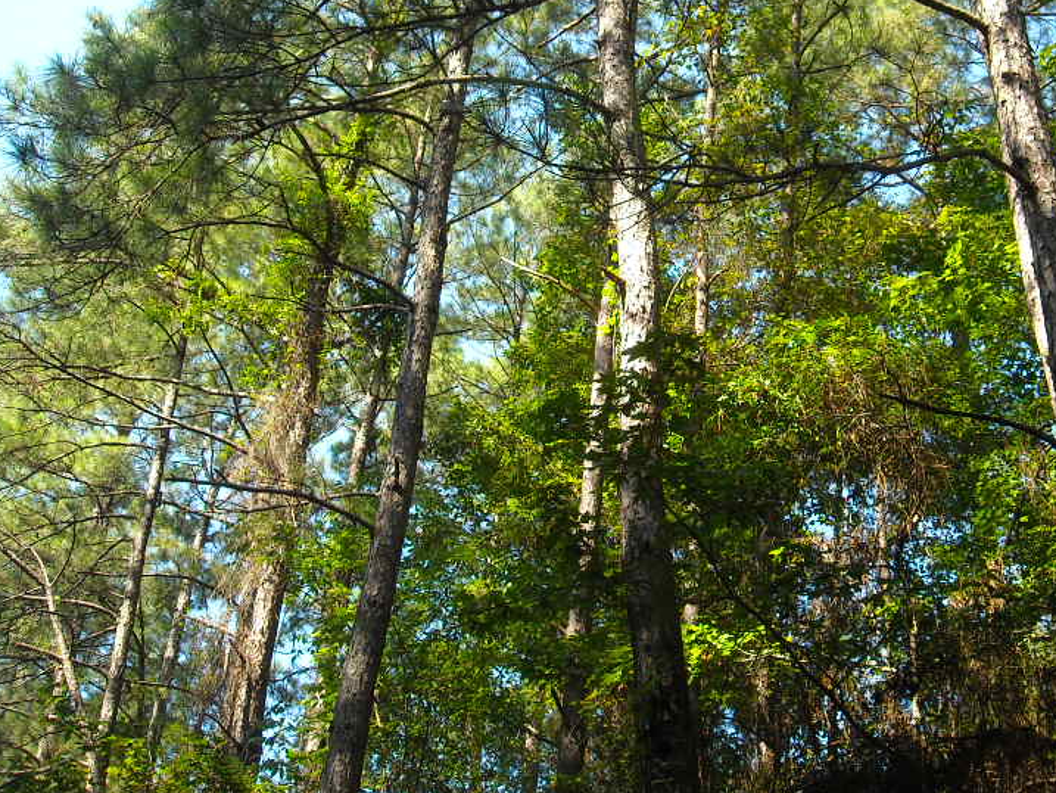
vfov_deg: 29.0
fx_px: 1526
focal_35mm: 50
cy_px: 277
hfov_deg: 38.1
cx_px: 604
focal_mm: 5.7
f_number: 2.8
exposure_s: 1/176
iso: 64
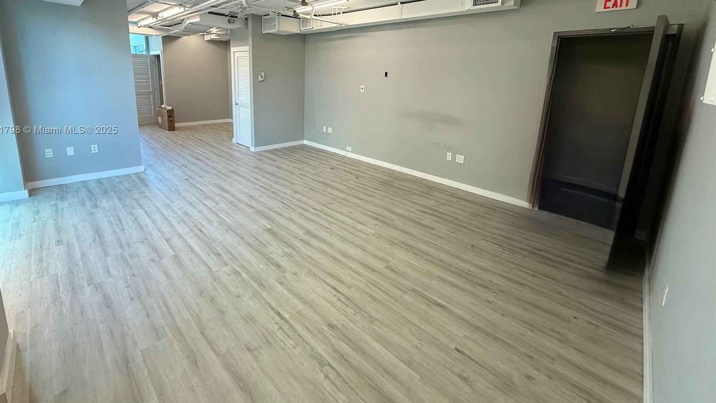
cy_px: 131
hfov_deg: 99.3
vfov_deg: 65.1
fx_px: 304
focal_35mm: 16
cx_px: 343
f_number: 2.2
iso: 125
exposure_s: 1/120
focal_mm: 2.22
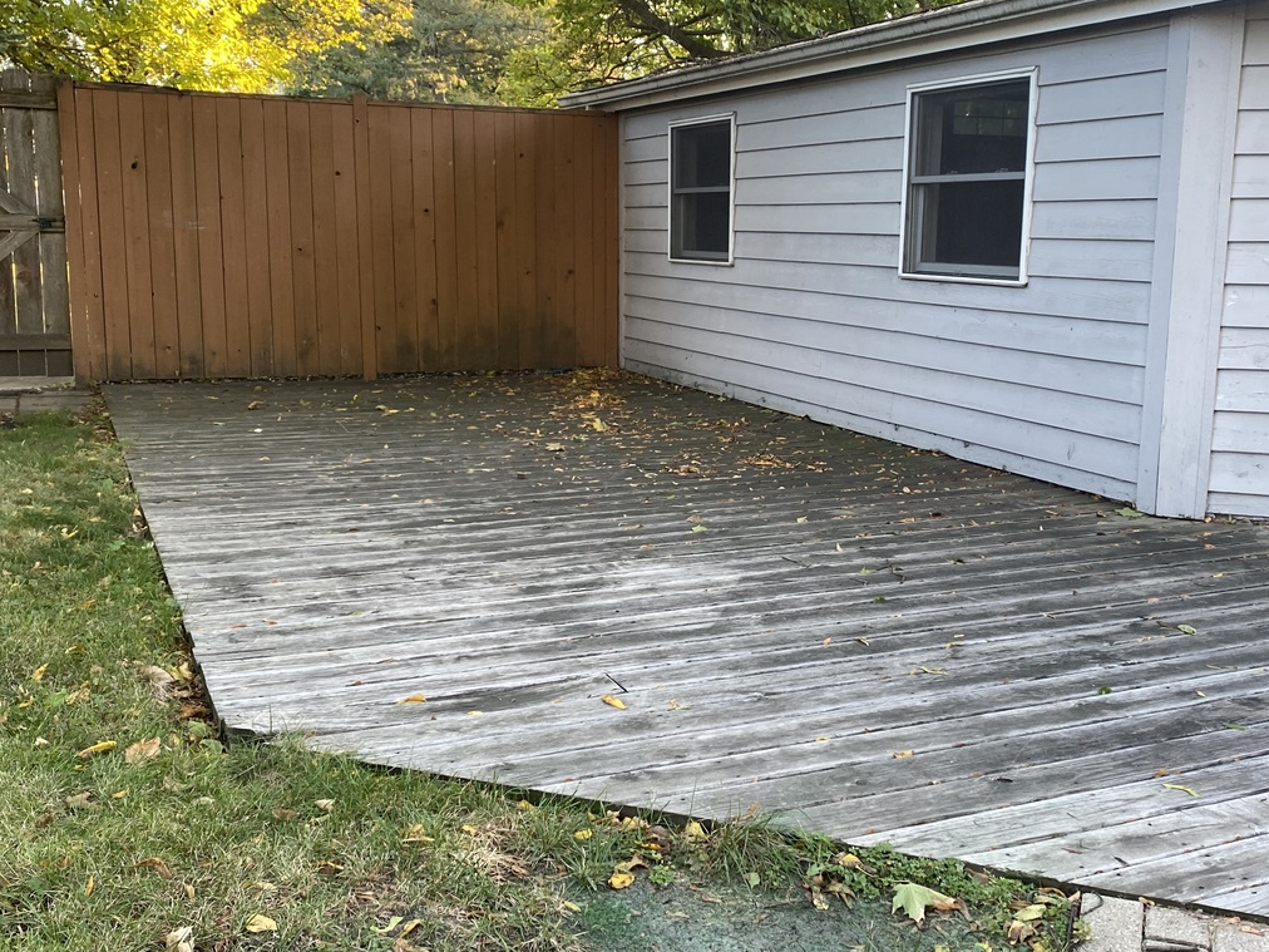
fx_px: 1356
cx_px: 693
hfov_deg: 50.1
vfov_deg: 38.7
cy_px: 488
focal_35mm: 37
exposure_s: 1/121
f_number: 1.8
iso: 125
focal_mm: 4.25
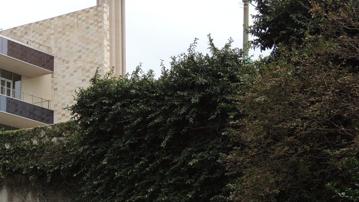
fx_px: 971
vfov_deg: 11.8
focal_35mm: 102
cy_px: 61
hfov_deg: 20.9
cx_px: 136
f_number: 3.7
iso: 100
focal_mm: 10.7
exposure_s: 1/125
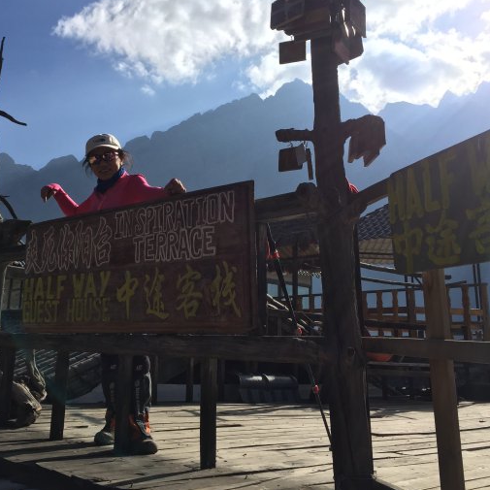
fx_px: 561
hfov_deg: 47.2
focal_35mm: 35
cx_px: 220
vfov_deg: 47.2
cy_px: 242
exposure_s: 1/3300
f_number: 2.2
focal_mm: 4.15
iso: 32
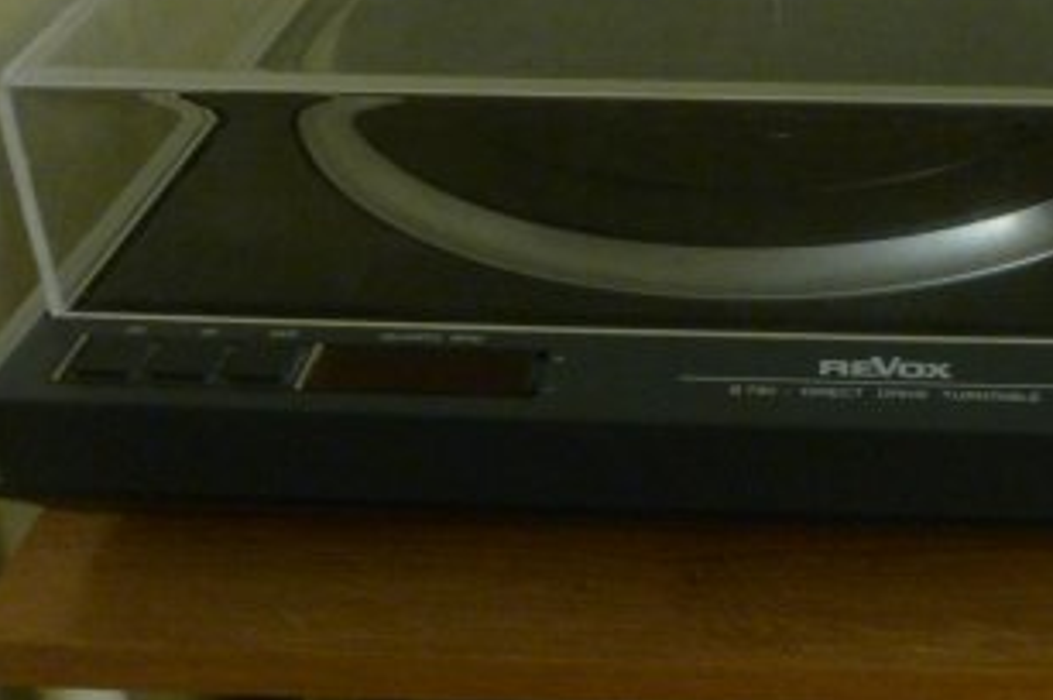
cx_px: 902
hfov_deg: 33.6
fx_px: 1665
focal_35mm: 57
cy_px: 113
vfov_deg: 23.3
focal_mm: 5
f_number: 3.3
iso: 400
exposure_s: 1/8
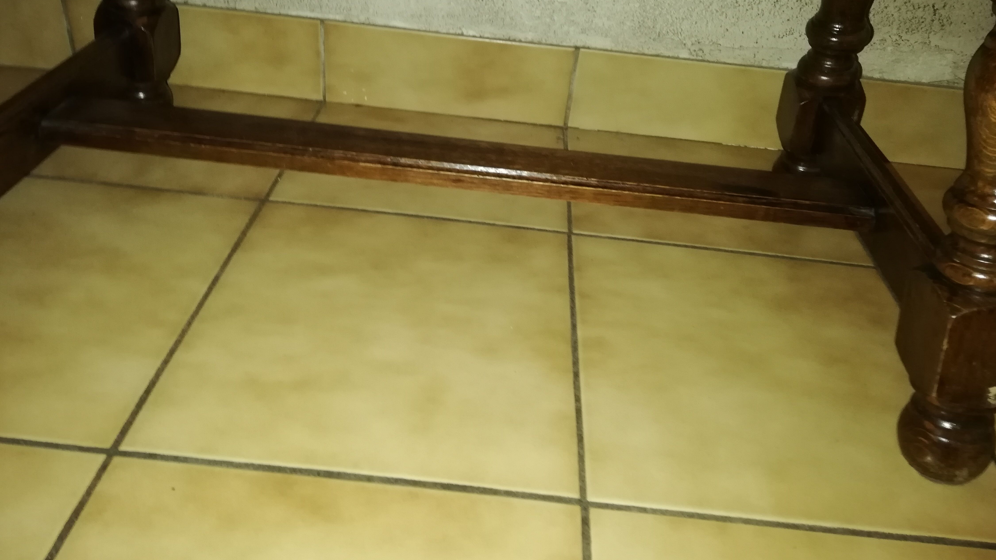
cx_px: 503
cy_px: 185
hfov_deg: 66.1
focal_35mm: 29
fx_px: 766
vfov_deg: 39.7
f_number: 2.2
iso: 500
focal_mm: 3.81
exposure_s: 1/25
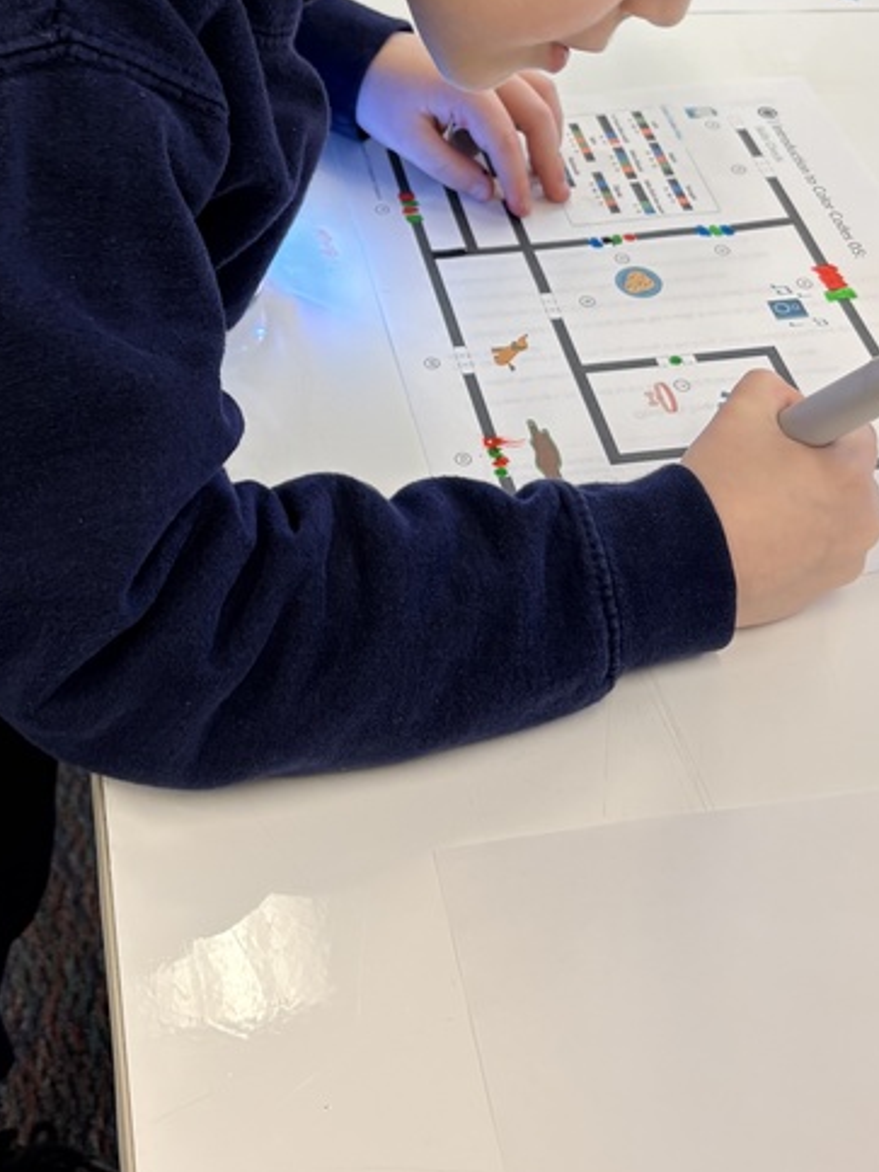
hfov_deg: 26.4
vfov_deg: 33.4
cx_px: 312
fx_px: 1862
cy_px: 162
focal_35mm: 55
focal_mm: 5.96
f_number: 1.6
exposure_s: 1/60
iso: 64
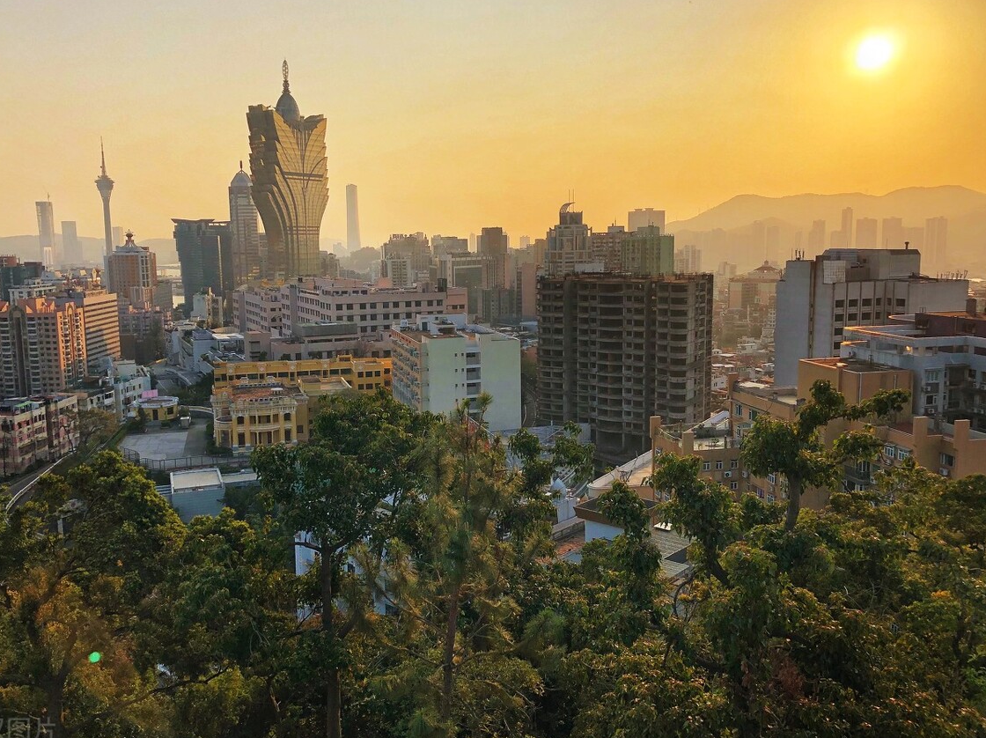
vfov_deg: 46.7
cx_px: 478
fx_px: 854
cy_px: 355
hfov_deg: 60.0
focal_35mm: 30
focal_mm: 4
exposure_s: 1/2088
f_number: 1.8
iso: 20
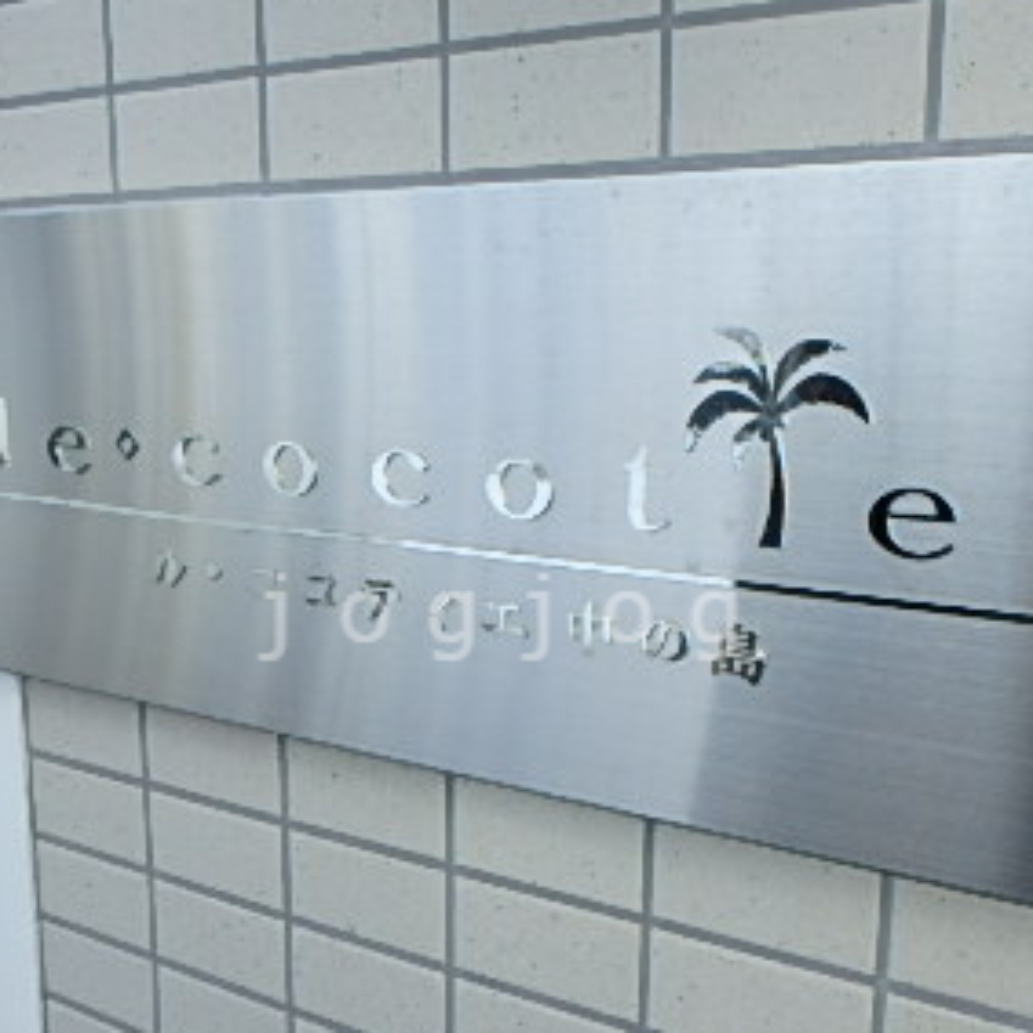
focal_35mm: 42
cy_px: 617
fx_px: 1418
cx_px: 507
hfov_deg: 40.0
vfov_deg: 39.9
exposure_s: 1/320
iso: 125
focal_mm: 3.7
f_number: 3.5
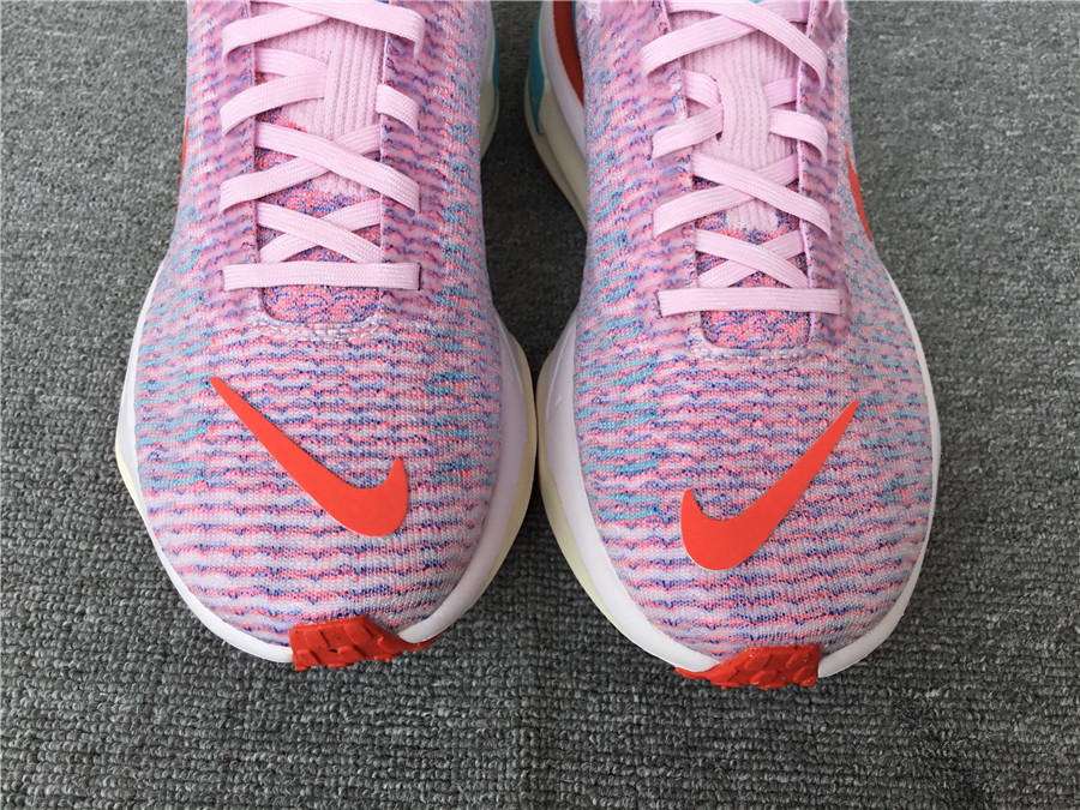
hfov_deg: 58.4
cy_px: 405
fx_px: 967
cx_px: 540
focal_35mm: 31
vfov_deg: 45.4
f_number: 2.4
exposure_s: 1/328
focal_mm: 3.3
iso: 25
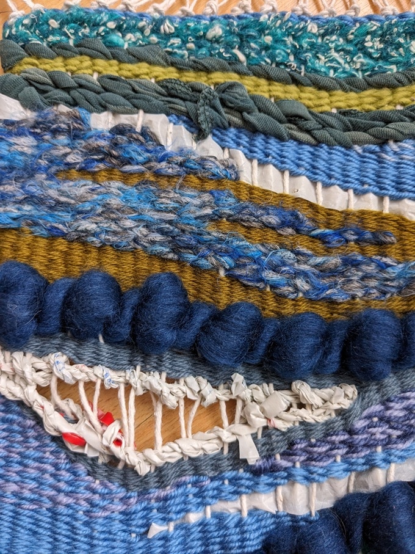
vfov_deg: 65.3
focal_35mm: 27
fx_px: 432
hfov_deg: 51.3
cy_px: 277
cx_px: 208
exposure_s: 1/50
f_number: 1.73
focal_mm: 4.38
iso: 201
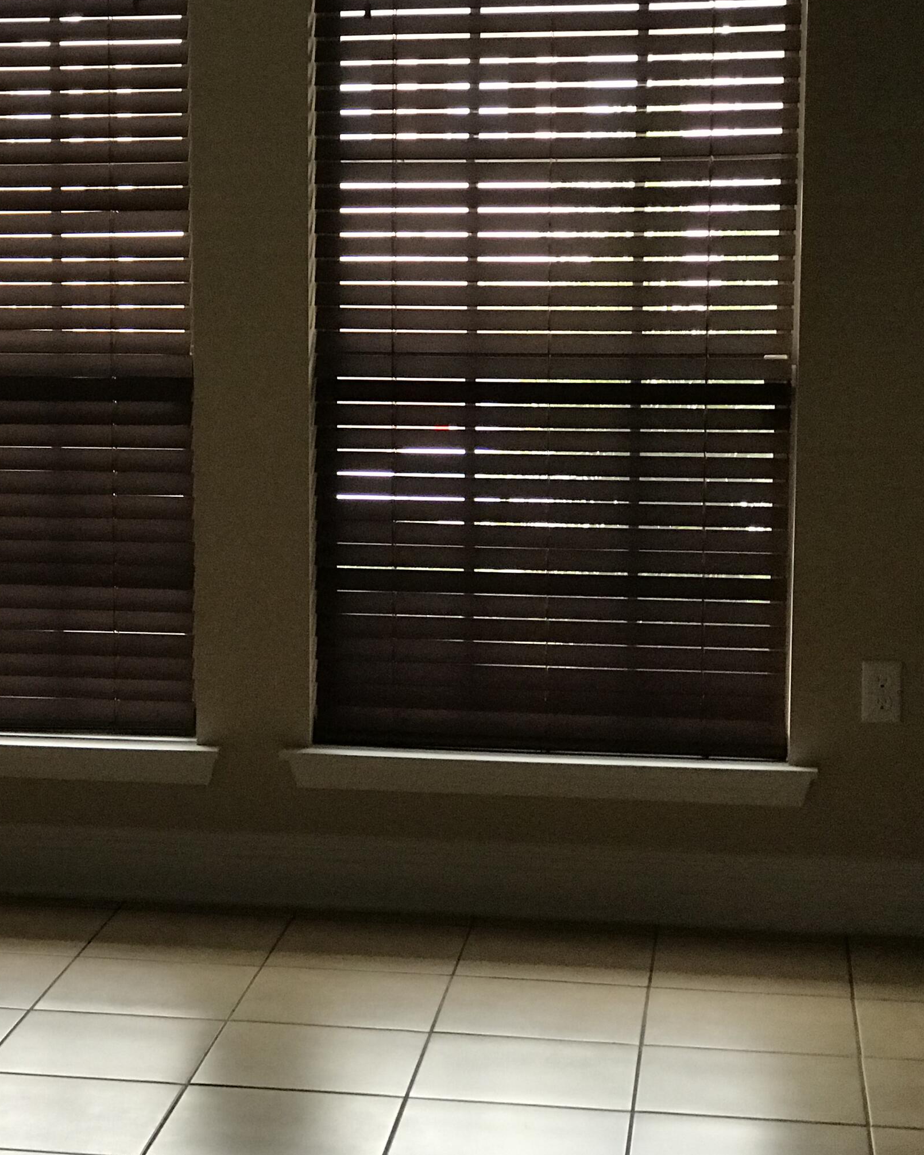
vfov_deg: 23.0
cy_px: 555
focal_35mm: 83
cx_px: 146
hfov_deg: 18.3
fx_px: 2837
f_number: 2.8
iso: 200
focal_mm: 6.6
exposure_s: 1/60
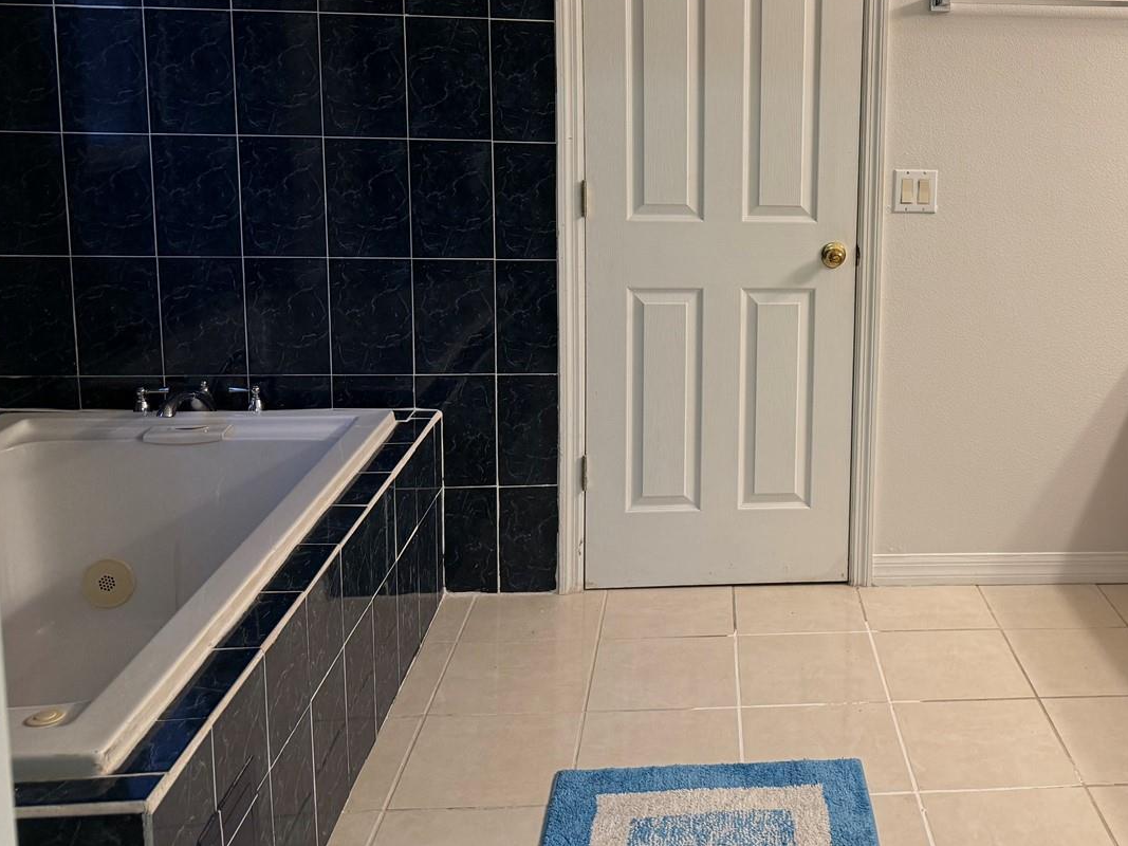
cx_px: 818
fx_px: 1173
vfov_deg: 38.8
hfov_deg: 49.7
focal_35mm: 36
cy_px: 231
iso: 200
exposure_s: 1/120
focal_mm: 6.76
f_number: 1.78
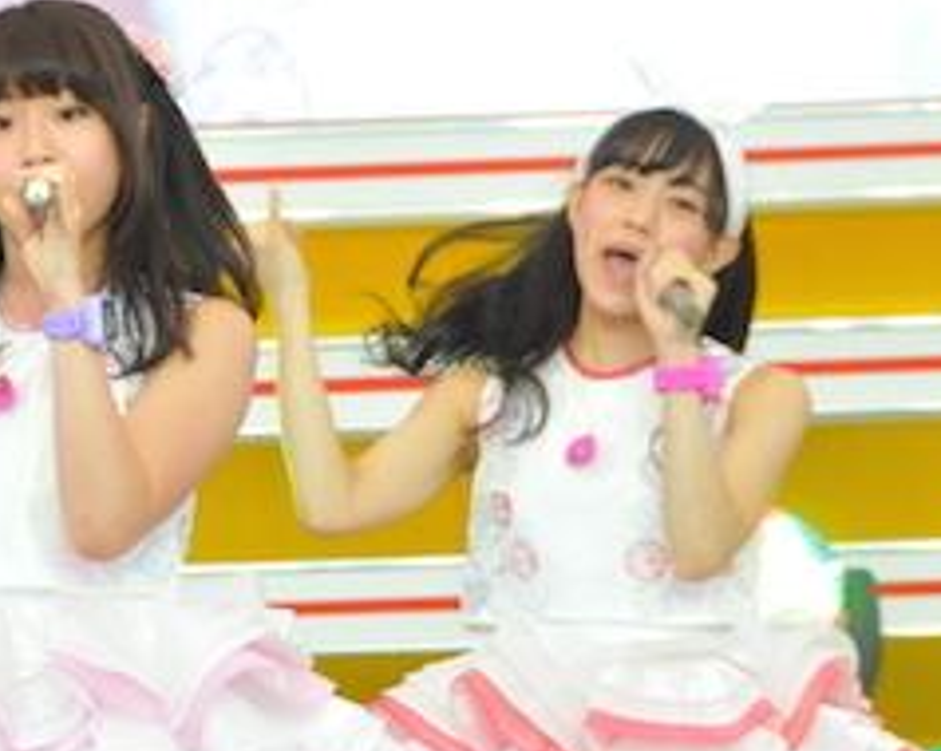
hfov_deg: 2.7
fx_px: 19924
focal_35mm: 716
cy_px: 455
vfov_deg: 2.2
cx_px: 40
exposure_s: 1/160
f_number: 9
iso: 800
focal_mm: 200
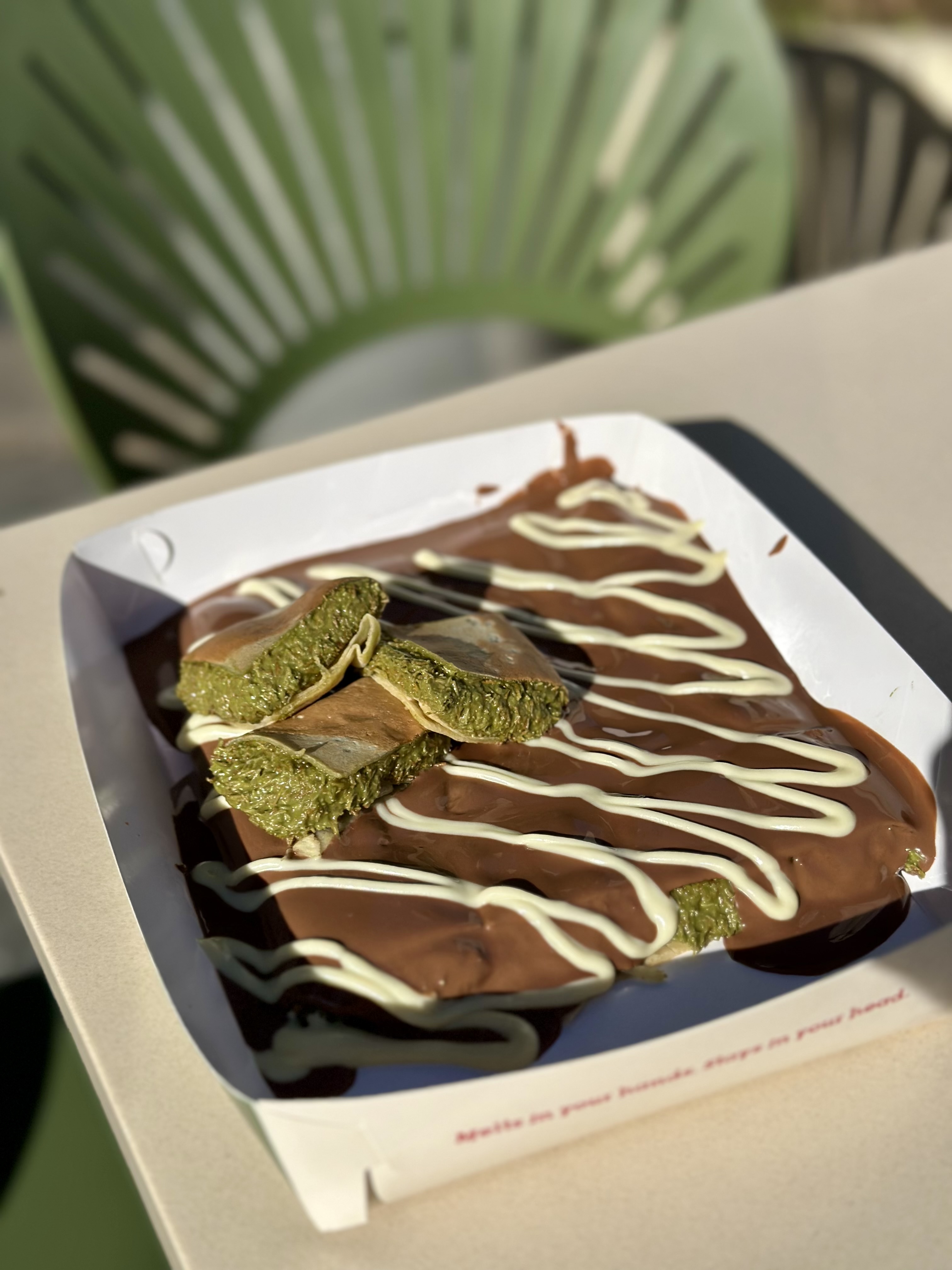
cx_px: 476
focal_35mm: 48
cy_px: 635
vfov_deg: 39.7
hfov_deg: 30.3
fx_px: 1760
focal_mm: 6.86
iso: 100
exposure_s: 1/13699
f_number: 1.78
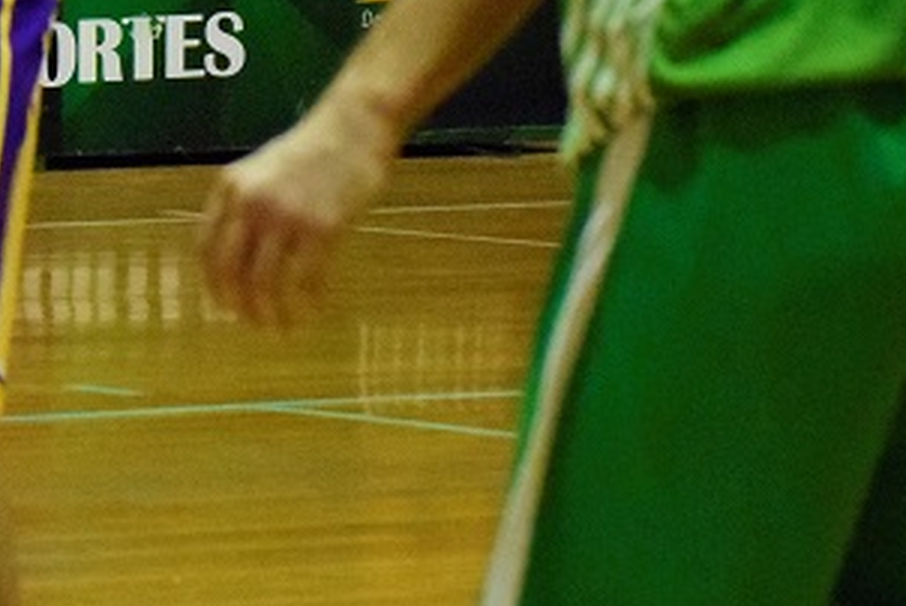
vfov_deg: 2.8
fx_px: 12293
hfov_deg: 4.2
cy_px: -279
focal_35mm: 488
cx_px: -327
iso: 10000
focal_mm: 82
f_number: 5.6
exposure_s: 1/800
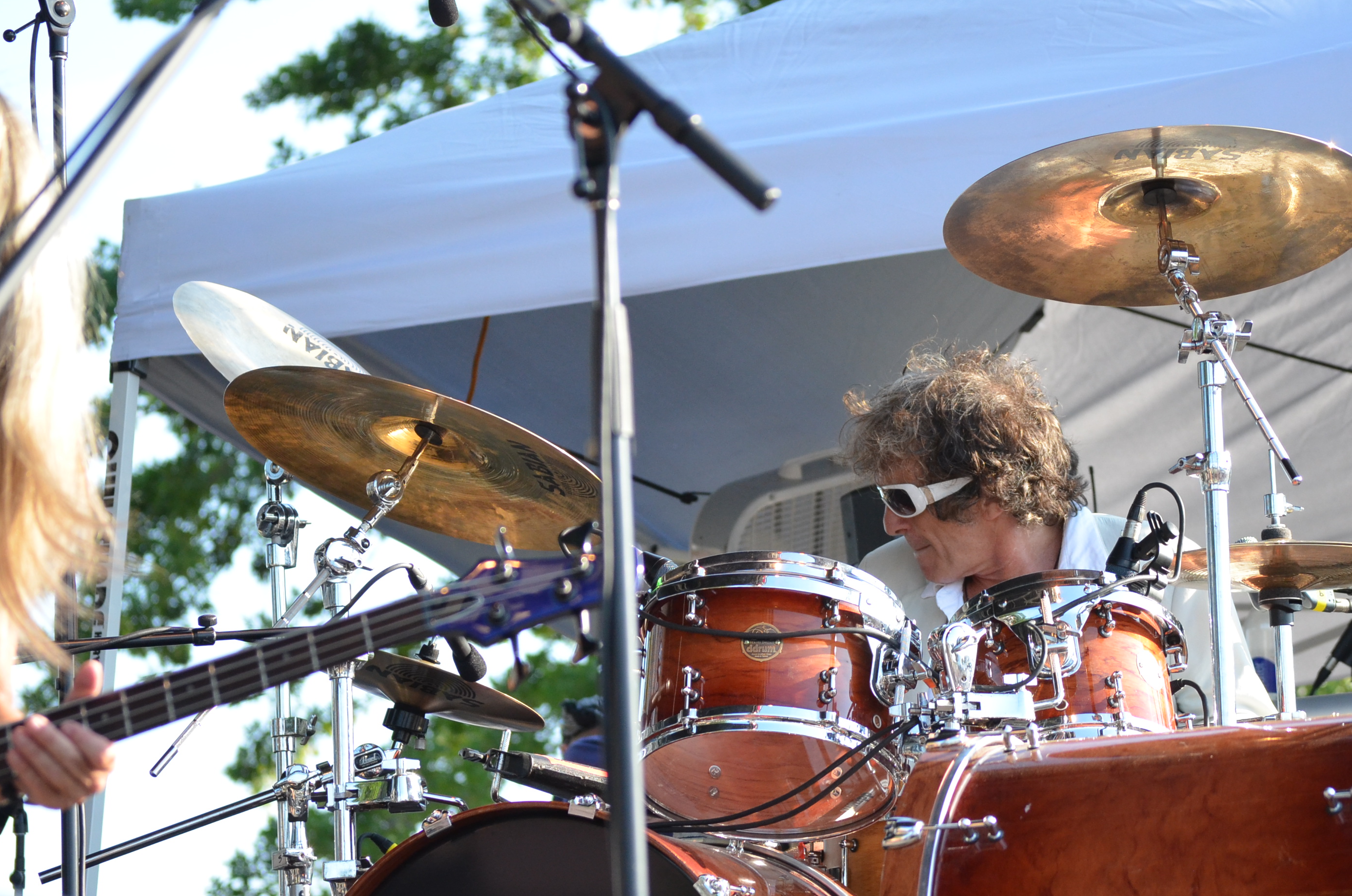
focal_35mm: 160
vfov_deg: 8.5
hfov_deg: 12.9
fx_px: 5996
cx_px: 811
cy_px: 523
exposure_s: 1/1000
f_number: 4.2
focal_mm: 80
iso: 800
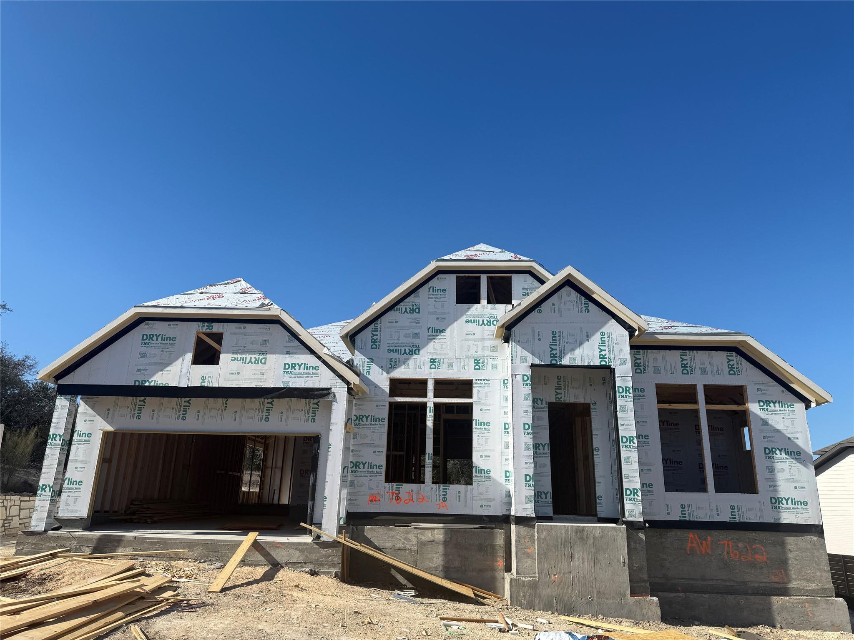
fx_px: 592
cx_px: 427
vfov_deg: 56.8
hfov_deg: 71.6
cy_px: 320
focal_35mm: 24
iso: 80
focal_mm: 6.76
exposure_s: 1/5714
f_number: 1.78
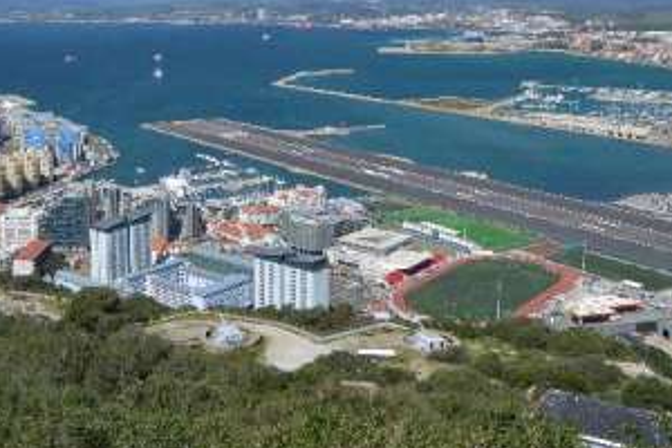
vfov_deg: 27.9
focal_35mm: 48
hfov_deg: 40.4
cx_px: 206
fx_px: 896
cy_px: 146
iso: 160
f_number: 16
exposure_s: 1/125
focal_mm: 18
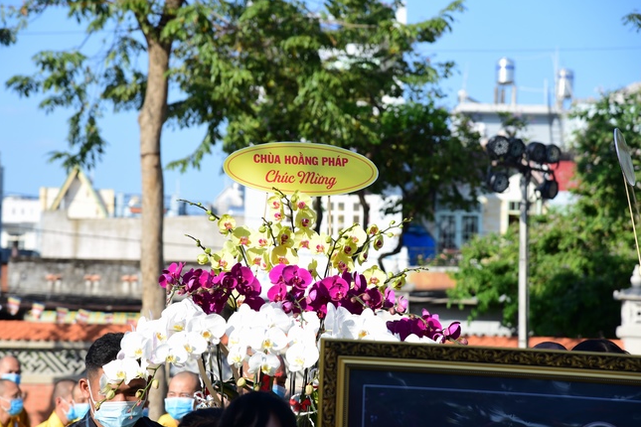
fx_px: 2154
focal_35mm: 121
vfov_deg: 11.3
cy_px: 214
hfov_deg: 16.9
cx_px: 320
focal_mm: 120
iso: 250
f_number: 7.1
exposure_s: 1/500
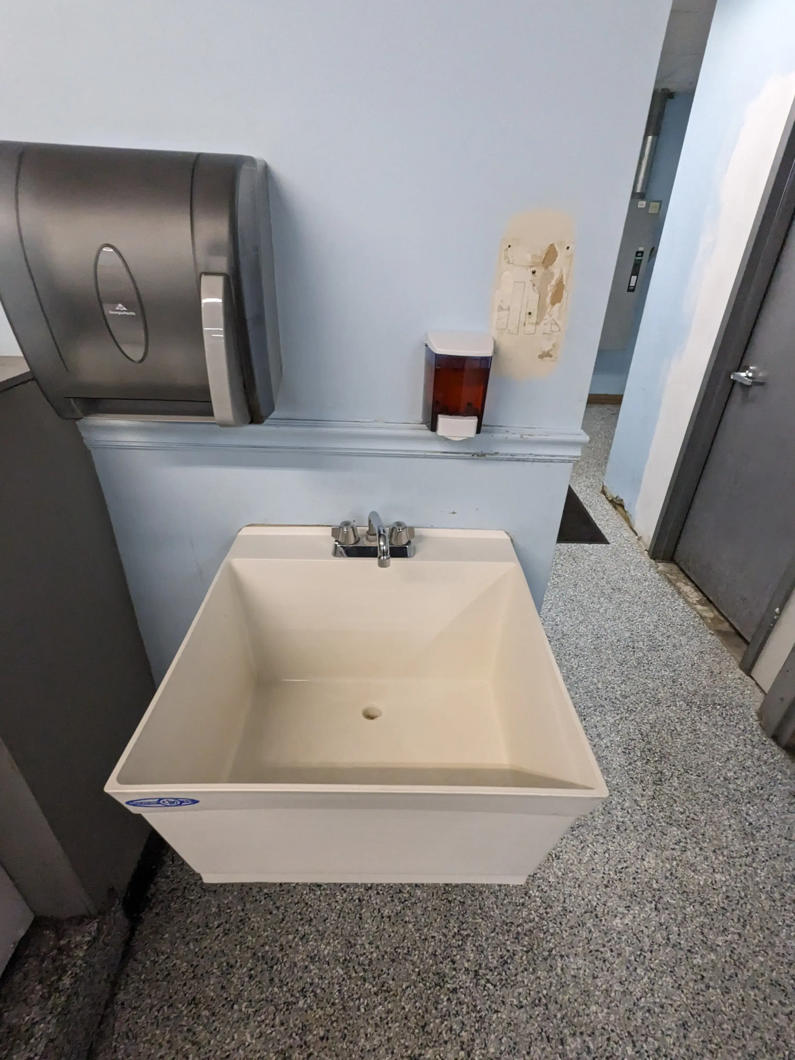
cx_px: 398
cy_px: 530
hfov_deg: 78.1
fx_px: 490
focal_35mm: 16
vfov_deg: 94.5
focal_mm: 2.22
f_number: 2.2
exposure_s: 1/120
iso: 781
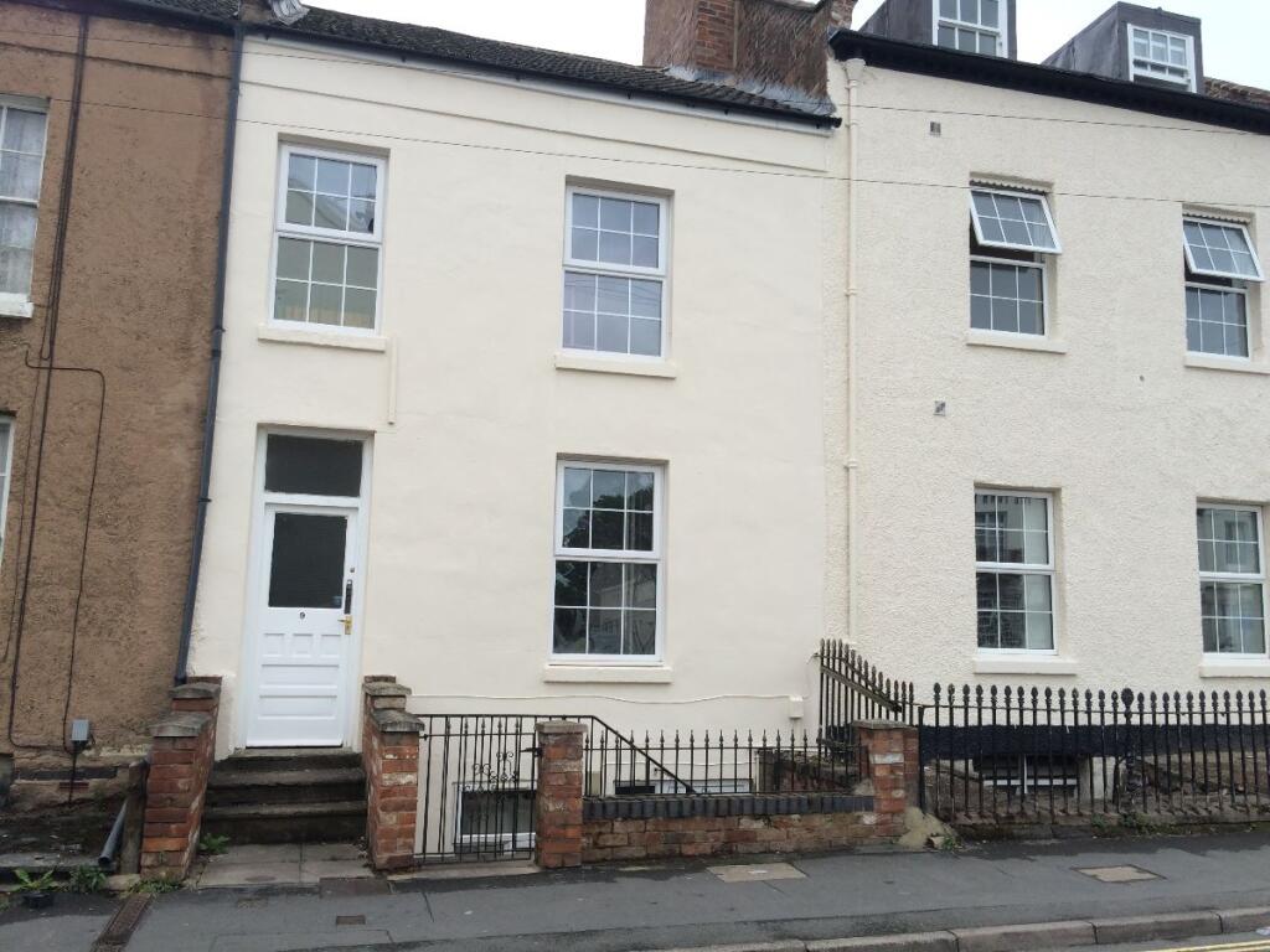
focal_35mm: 29
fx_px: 1064
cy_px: 476
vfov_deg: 48.2
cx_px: 635
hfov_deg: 61.7
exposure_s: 1/570
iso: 32
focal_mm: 4.15
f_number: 2.2
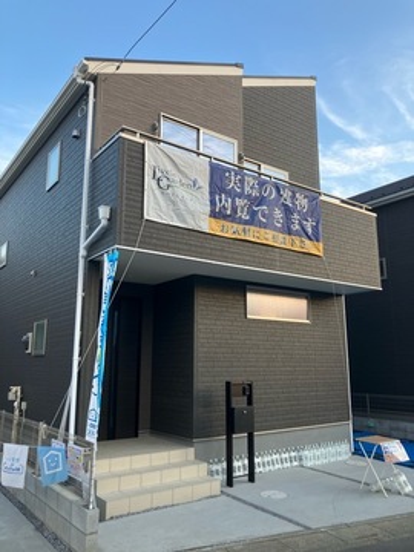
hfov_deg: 49.7
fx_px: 446
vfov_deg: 63.4
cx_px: 207
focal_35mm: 28
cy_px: 276
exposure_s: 1/121
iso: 20
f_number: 1.8
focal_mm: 3.99
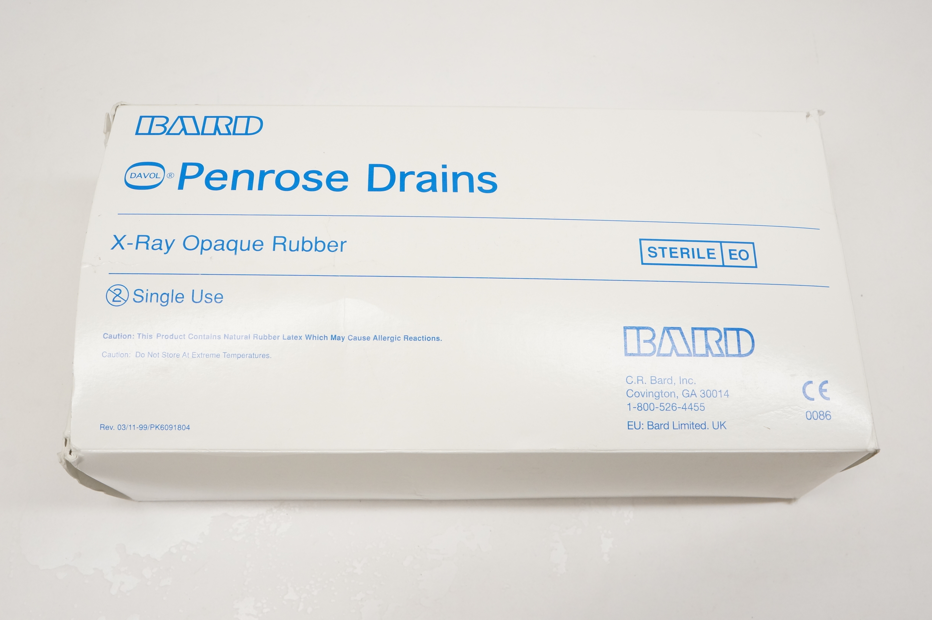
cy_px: 310
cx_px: 466
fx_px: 853
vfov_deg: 39.9
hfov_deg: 57.3
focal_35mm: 33
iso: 800
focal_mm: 22
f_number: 8
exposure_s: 1/100
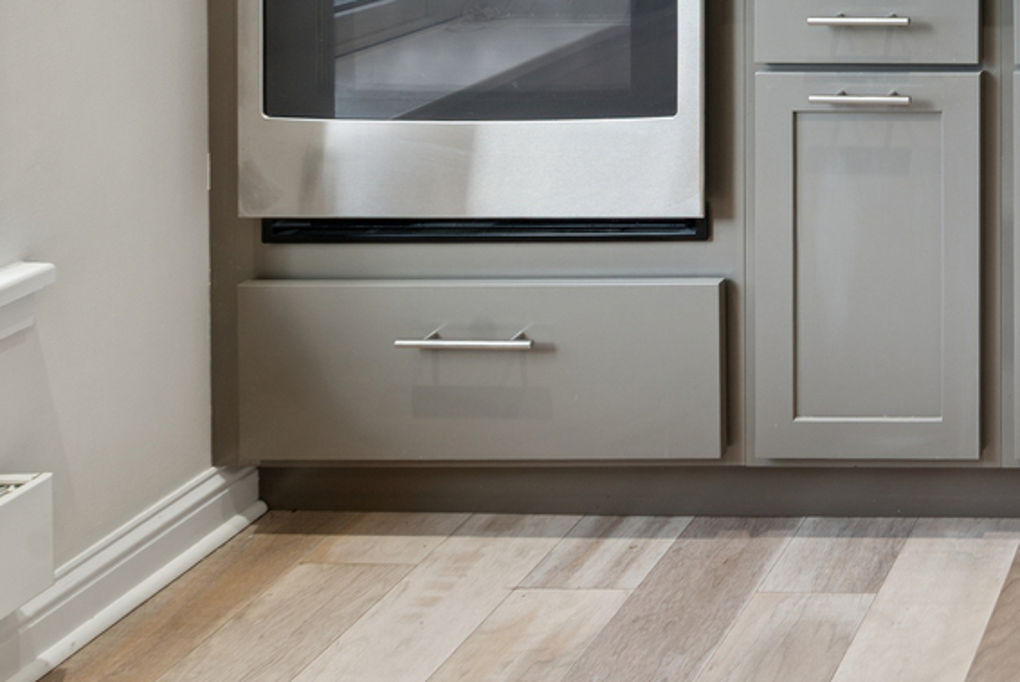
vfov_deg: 26.5
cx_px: 1424
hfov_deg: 31.9
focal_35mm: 40
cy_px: -274
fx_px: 1134
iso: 200
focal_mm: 14
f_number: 8
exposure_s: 1/20
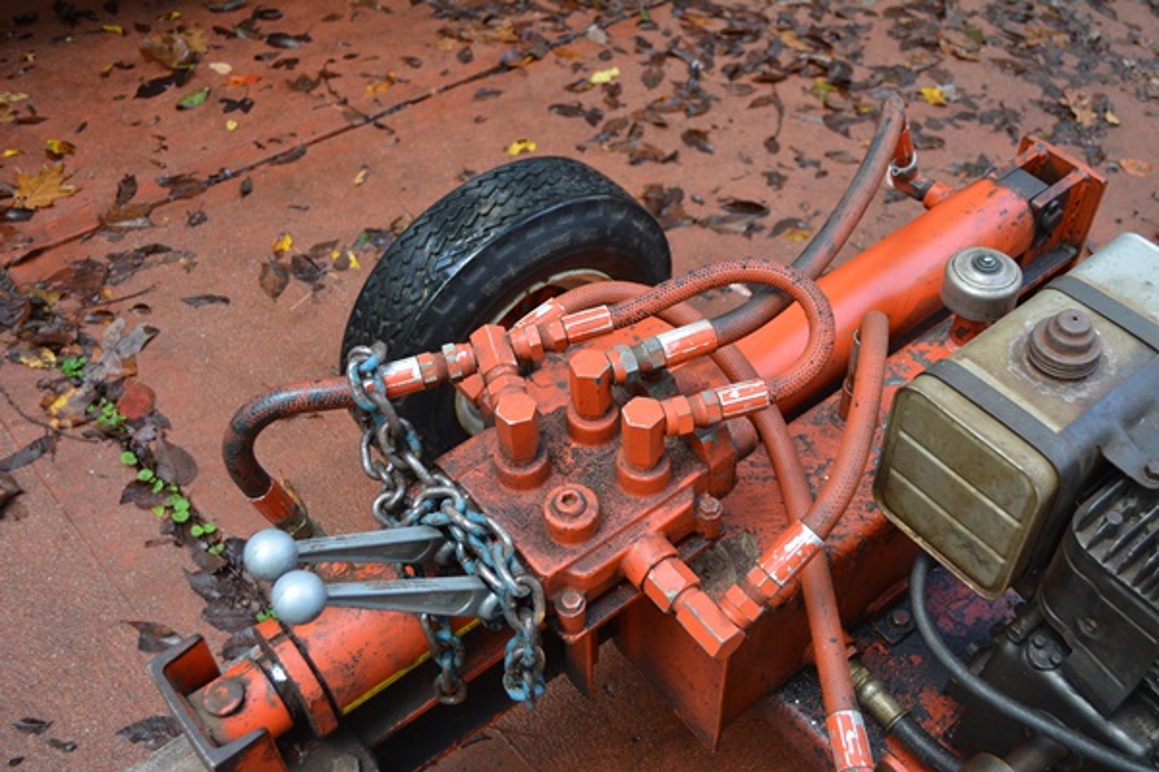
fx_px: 1255
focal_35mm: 39
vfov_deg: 34.2
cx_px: 580
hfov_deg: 49.6
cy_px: 386
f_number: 4.5
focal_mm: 26
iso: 400
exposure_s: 1/80
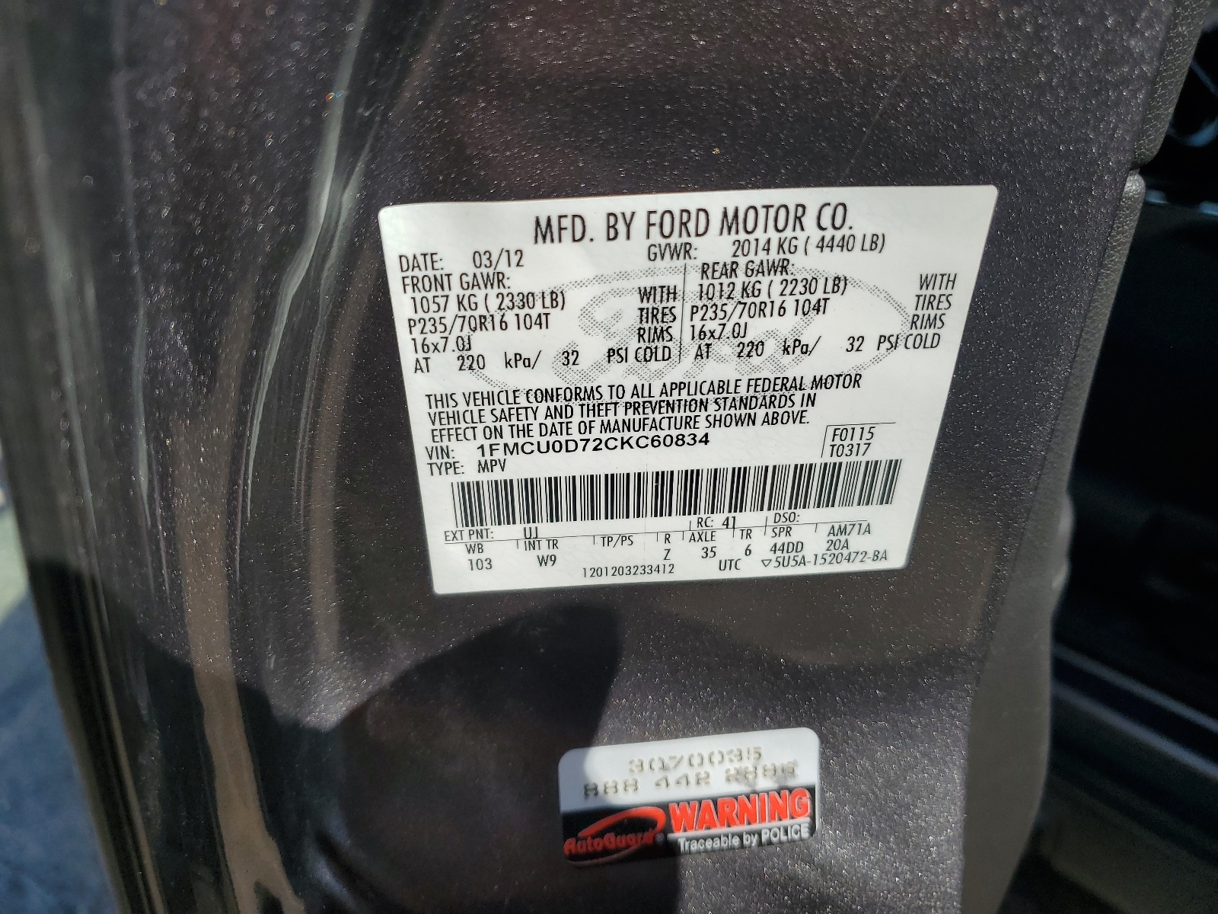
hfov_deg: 67.3
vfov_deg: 53.1
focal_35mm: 26
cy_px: 457
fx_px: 915
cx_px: 609
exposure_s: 1/3333
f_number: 1.5
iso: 50
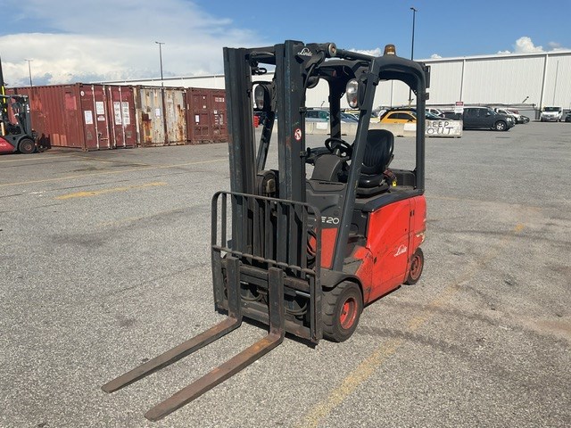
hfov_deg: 61.7
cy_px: 214
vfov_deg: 48.2
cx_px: 286
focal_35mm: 29
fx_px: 478
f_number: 1.8
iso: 16
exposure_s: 1/2667
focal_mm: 3
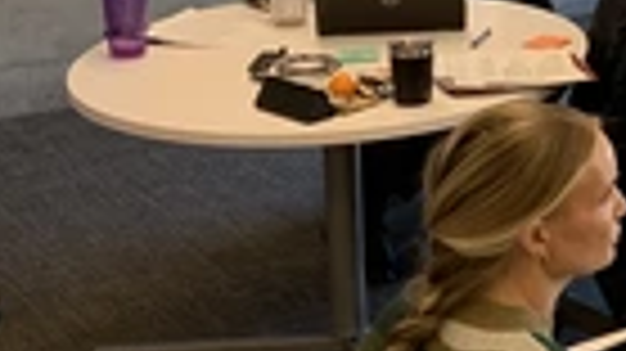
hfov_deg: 16.2
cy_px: -112
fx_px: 1924
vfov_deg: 10.2
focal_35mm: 116
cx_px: 1049
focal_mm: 4.25
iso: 40
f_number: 1.8
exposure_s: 1/122
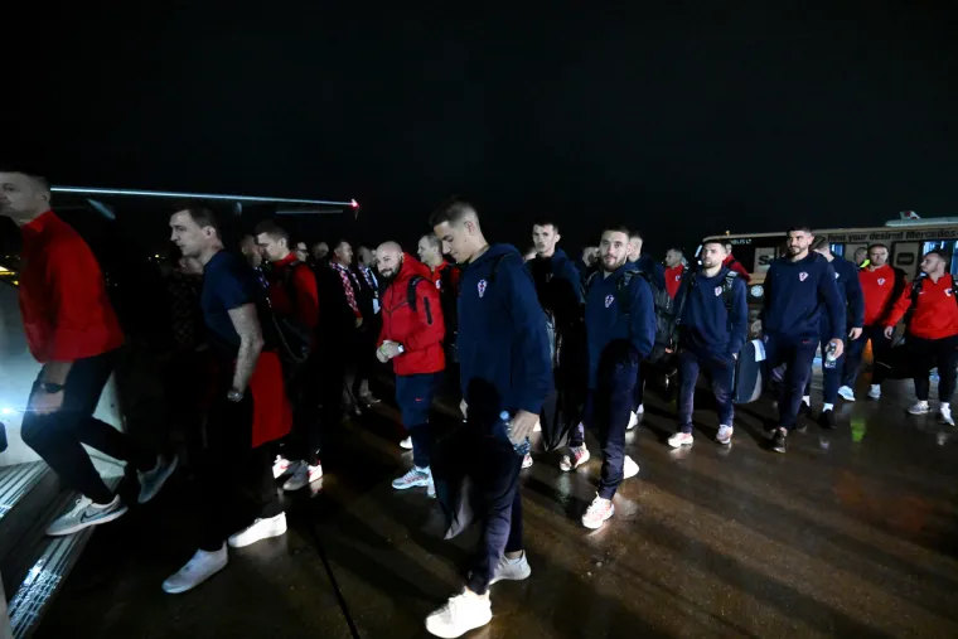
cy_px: 320
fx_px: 426
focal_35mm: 16
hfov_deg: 96.7
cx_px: 479
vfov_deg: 73.8
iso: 20000
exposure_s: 1/160
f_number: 4
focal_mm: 16
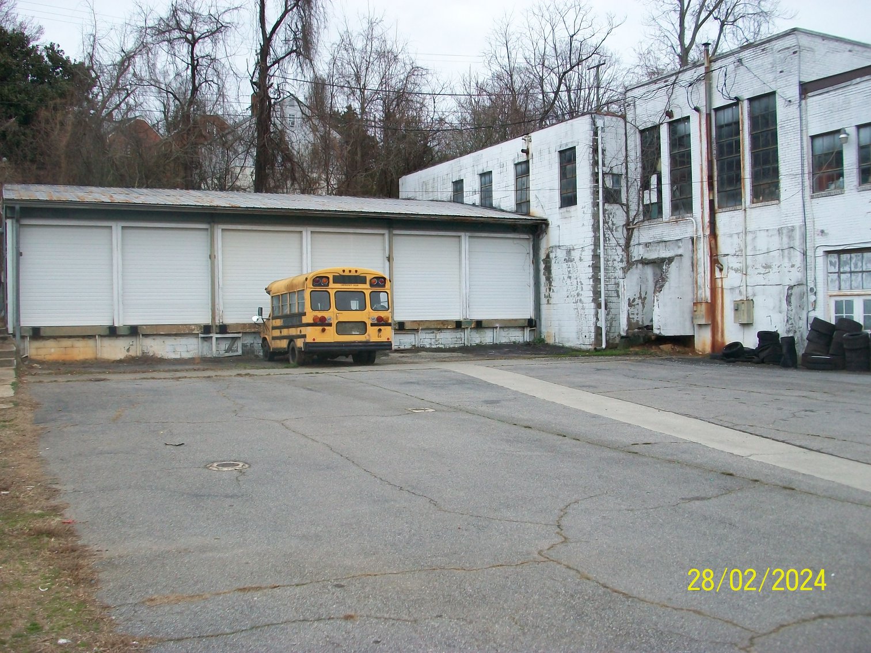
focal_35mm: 34
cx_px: 436
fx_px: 856
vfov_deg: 41.8
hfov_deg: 54.0
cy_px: 326
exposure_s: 1/500
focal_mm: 5.7
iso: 80
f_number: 2.8
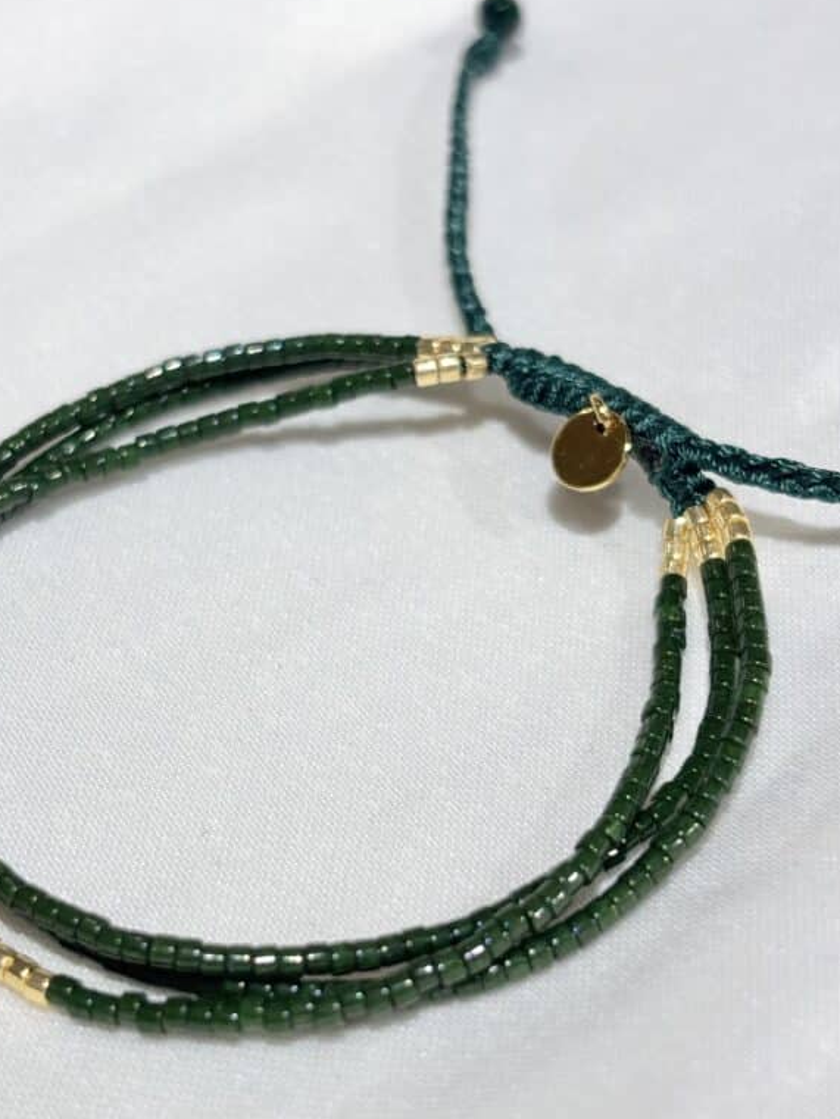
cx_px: 309
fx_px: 2264
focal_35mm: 70
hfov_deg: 21.0
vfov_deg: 27.7
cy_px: 637
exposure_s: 1/271
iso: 32
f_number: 1.6
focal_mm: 5.96
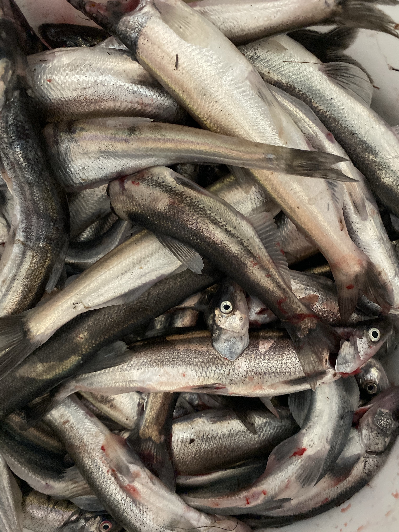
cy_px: 266
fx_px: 400
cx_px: 200
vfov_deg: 67.3
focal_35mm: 26
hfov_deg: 53.1
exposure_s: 1/30
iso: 800
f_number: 1.8
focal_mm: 4.25
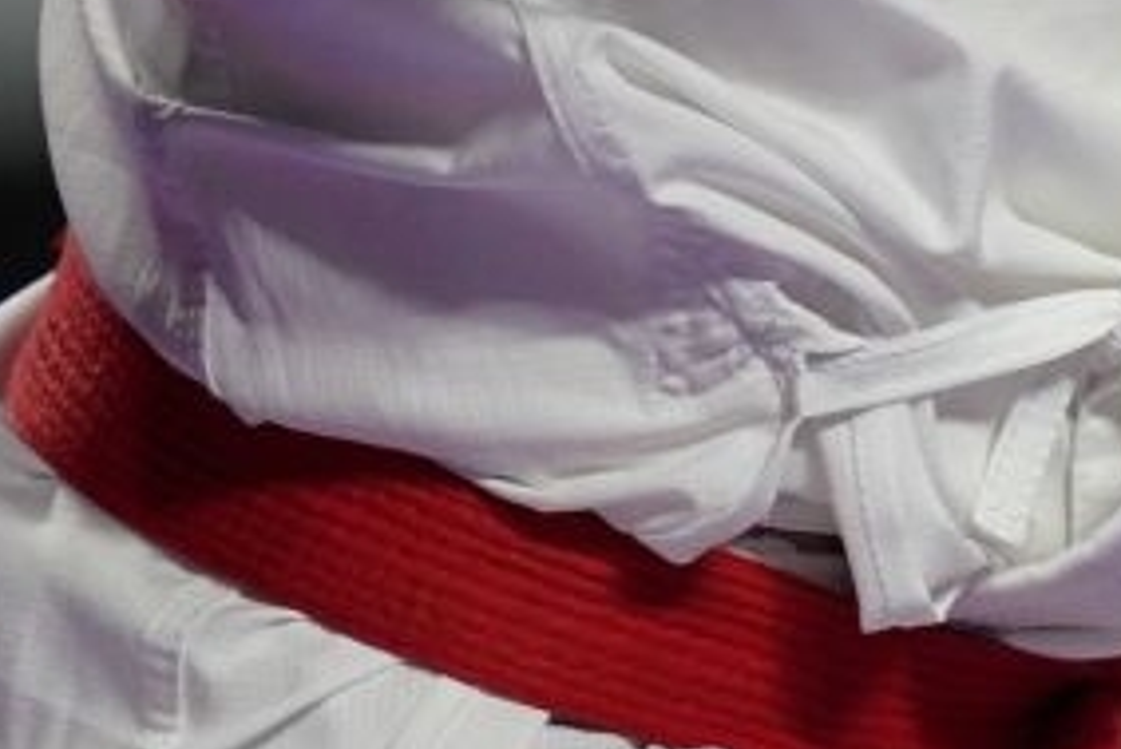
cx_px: 2270
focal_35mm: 2543
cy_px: -1173
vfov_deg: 0.5
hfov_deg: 0.8
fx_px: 79223
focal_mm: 400
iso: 1250
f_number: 2.8
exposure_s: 1/1000
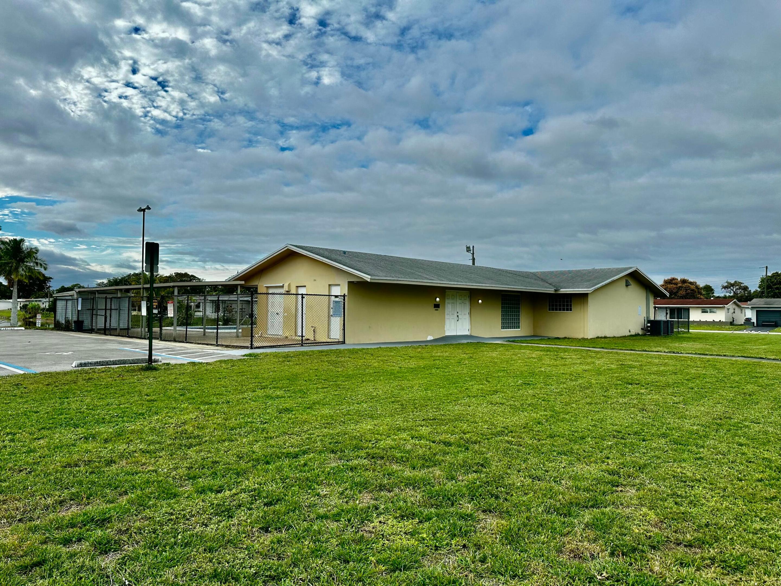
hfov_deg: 71.6
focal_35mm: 24
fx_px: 541
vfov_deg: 56.8
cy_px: 293
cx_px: 390
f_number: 1.78
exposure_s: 1/3247
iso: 80
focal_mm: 6.86
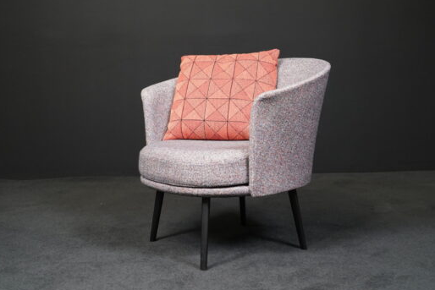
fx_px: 592
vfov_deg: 27.5
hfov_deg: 40.3
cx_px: 232
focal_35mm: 49
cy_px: 133
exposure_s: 1/100
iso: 5000
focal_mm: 42
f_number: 7.1
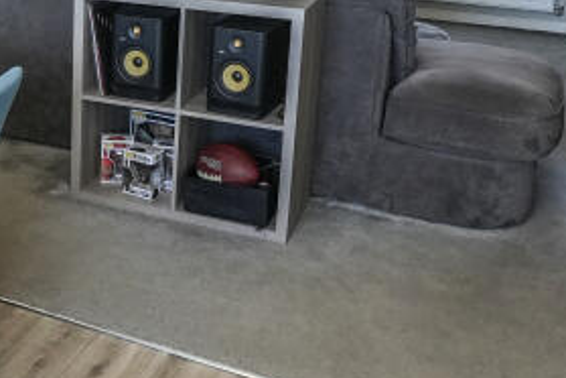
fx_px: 865
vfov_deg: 24.0
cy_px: 42
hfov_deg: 34.3
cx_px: 61
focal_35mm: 55
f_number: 4
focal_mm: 10
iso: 1600
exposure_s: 1/160
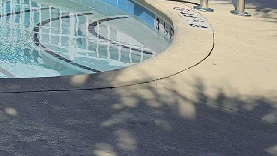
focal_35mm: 119
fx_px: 874
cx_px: -283
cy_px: -223
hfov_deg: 14.7
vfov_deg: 9.1
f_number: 1.8
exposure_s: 1/3778
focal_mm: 5.4
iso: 25
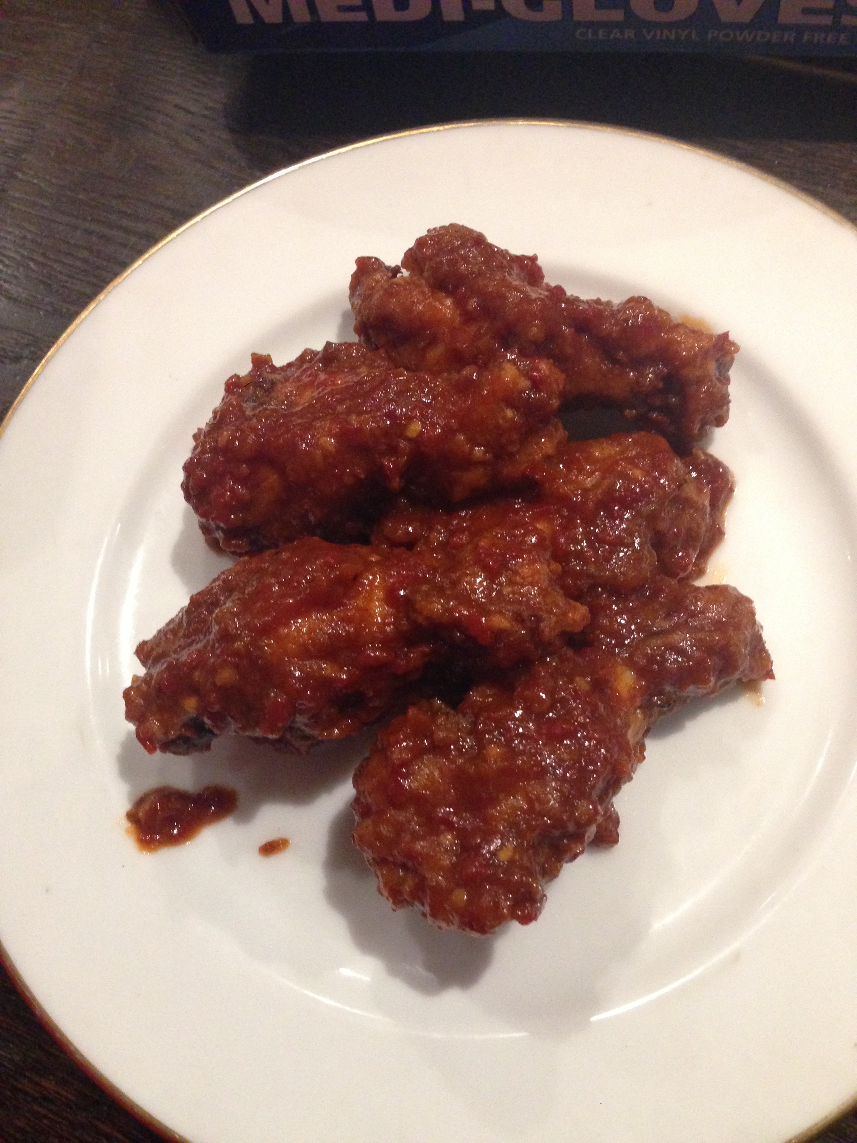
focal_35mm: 33
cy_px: 572
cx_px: 428
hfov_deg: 42.9
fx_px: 1089
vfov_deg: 55.4
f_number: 2.4
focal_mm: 4.12
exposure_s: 1/15
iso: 400
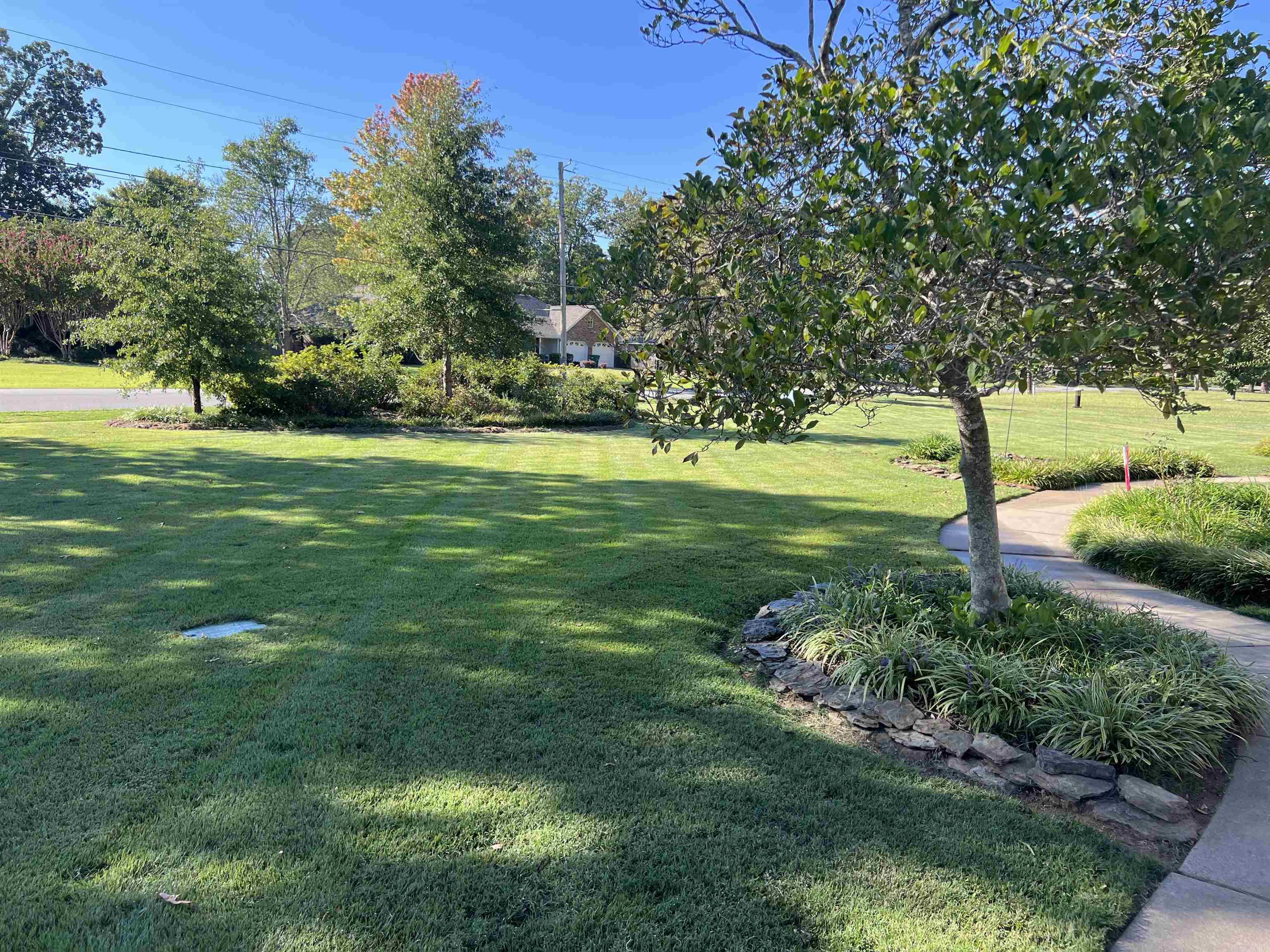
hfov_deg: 67.3
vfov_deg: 53.1
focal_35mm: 26
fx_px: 954
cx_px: 635
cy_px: 476
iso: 50
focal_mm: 5.7
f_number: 1.5
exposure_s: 1/786
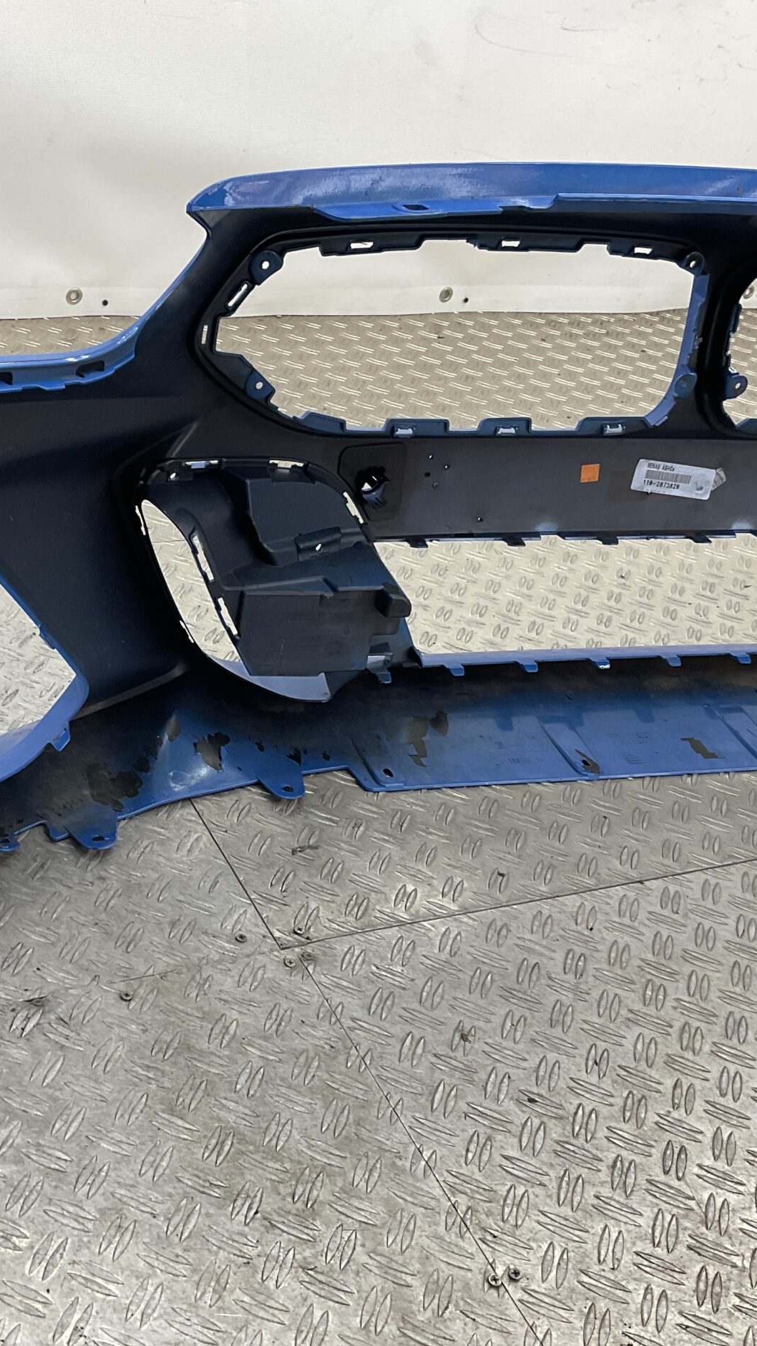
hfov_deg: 27.4
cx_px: 214
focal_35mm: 43
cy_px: 675
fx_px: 1535
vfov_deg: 47.4
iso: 32
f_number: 1.8
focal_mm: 3
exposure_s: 1/100
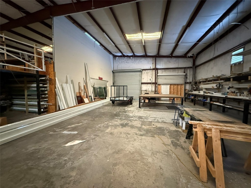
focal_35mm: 14
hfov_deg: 102.1
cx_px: 126
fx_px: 102
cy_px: 94
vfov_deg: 85.7
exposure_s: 1/40
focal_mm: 2.22
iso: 1000
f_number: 2.2
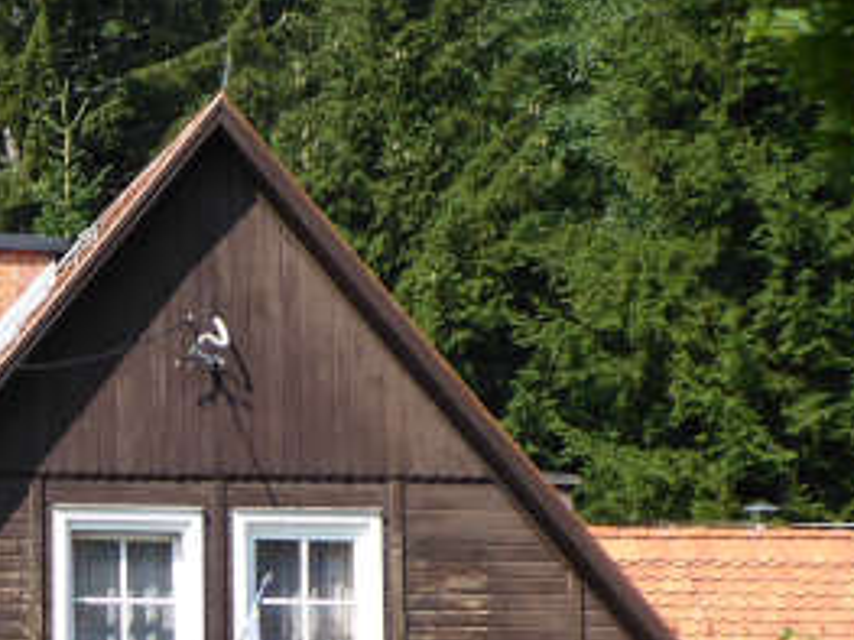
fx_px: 3970
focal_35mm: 161
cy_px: 723
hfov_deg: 11.6
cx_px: -546
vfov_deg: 9.1
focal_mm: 8.4
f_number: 4
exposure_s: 1/320
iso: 80
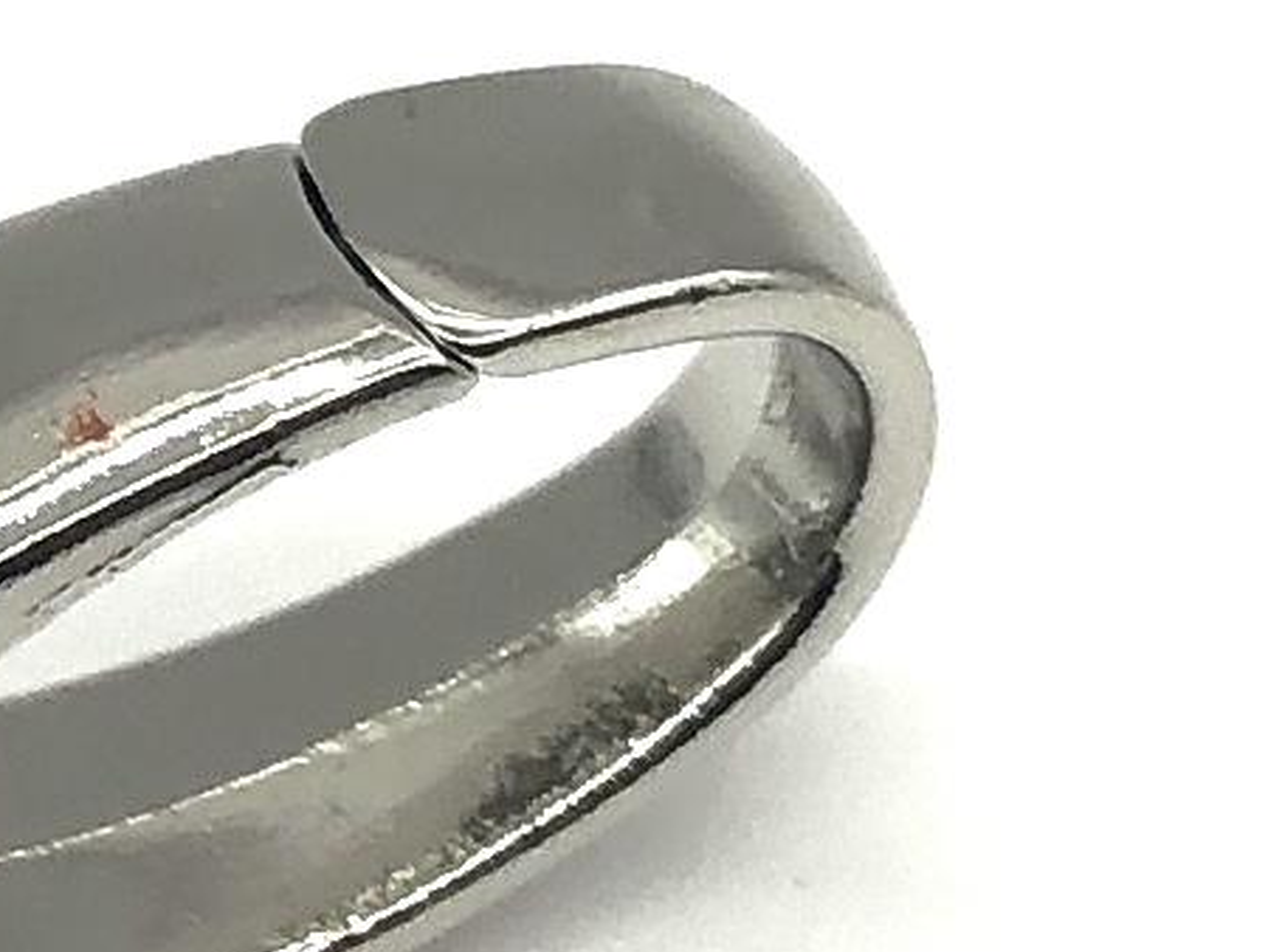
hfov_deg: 17.5
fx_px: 3848
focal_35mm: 105
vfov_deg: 13.8
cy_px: 1069
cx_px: -407
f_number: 1.8
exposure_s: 1/216
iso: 20
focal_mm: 3.99
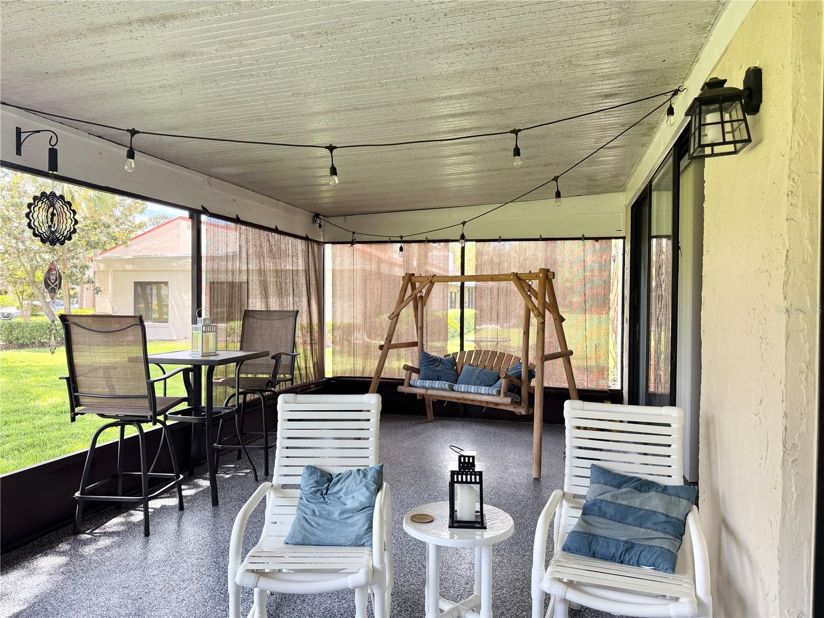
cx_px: 412
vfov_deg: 56.8
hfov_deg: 71.6
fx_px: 571
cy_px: 309
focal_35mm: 24
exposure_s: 1/231
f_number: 1.78
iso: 160
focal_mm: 6.76
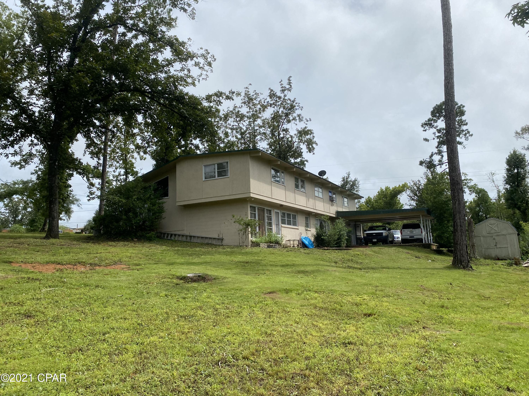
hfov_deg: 67.3
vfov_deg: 53.1
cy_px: 198
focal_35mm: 26
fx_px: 397
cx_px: 264
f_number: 1.8
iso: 32
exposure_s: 1/5236
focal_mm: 4.25
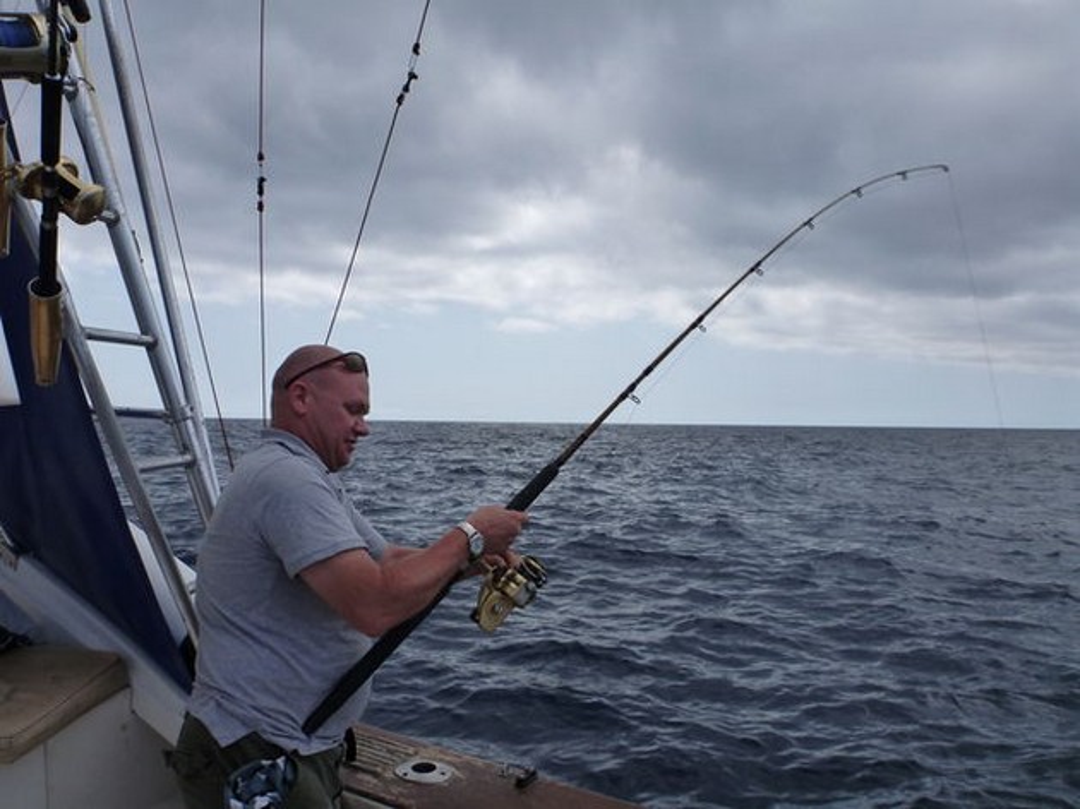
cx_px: 540
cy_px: 404
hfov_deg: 63.5
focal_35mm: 28
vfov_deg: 49.7
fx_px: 873
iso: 160
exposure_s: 1/160
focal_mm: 4.9
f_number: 10
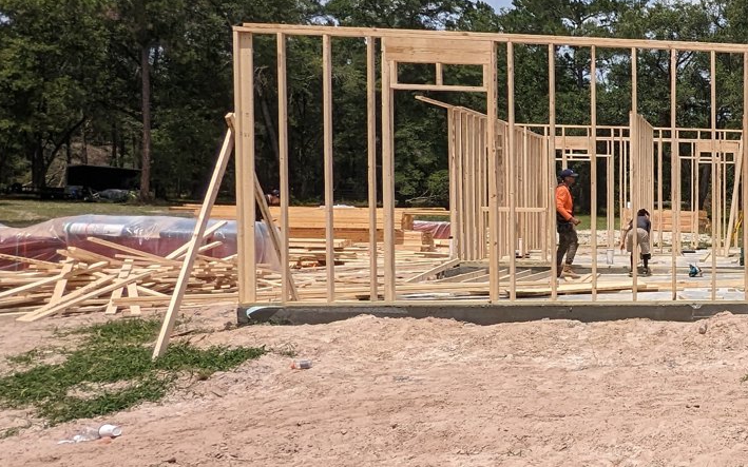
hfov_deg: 34.1
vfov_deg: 28.0
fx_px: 938
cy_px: 236
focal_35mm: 46
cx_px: 920
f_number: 2.2
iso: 51
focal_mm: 2.35
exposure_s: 1/2632
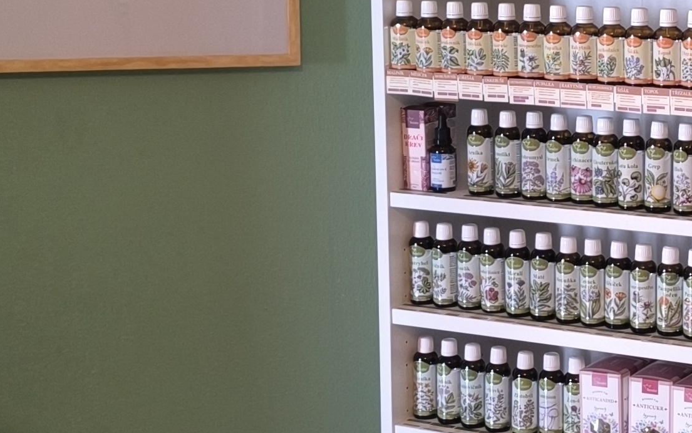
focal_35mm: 90
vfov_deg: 14.5
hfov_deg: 22.5
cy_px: 172
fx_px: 1698
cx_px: 614
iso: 1600
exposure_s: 1/25
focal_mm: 6.14
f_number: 1.65
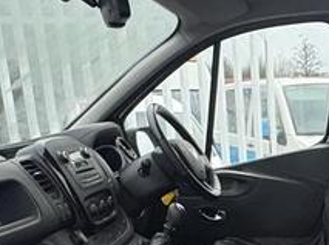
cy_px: 268
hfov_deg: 30.9
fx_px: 560
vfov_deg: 23.3
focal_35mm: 59
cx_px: 310
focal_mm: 2.22
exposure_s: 1/99
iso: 160
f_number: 2.2
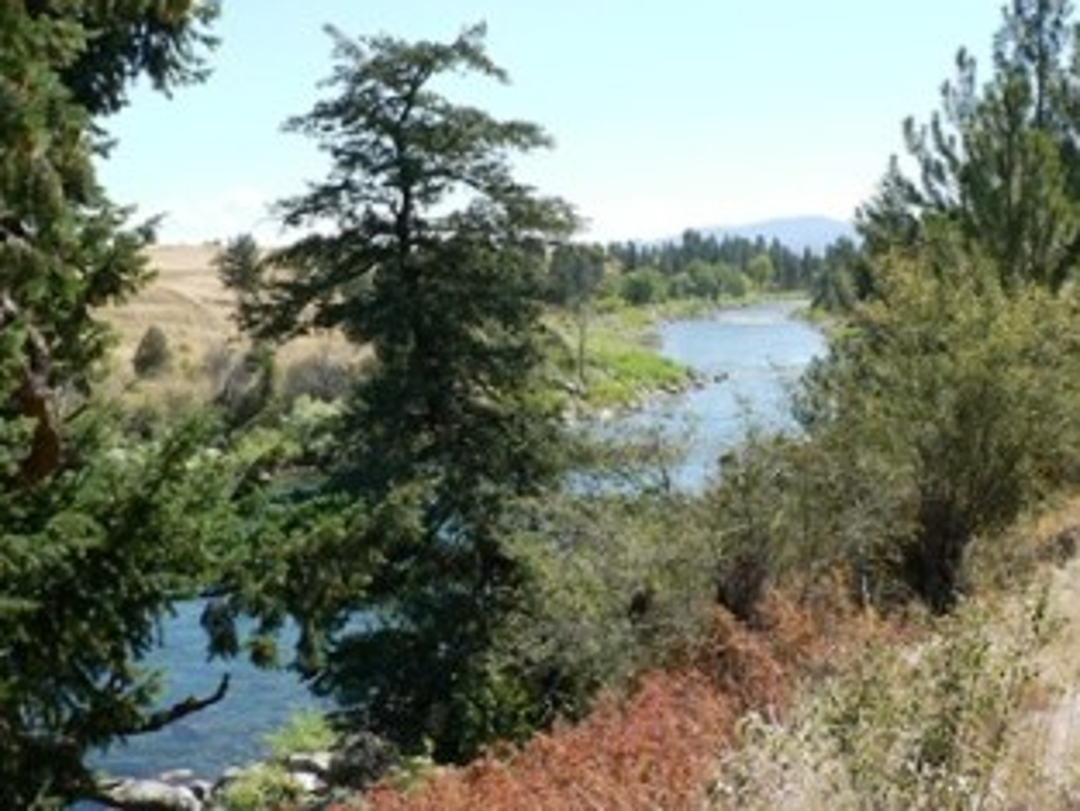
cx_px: 631
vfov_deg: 31.5
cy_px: 359
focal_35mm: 46
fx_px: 1436
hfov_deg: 41.1
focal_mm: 6
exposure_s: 1/250
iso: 100
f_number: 5.6
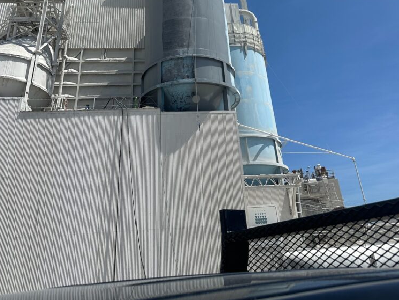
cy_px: 36
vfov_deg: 40.1
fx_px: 380
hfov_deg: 55.3
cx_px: 200
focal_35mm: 33
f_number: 1.78
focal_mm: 6.86
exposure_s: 1/7042
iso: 80
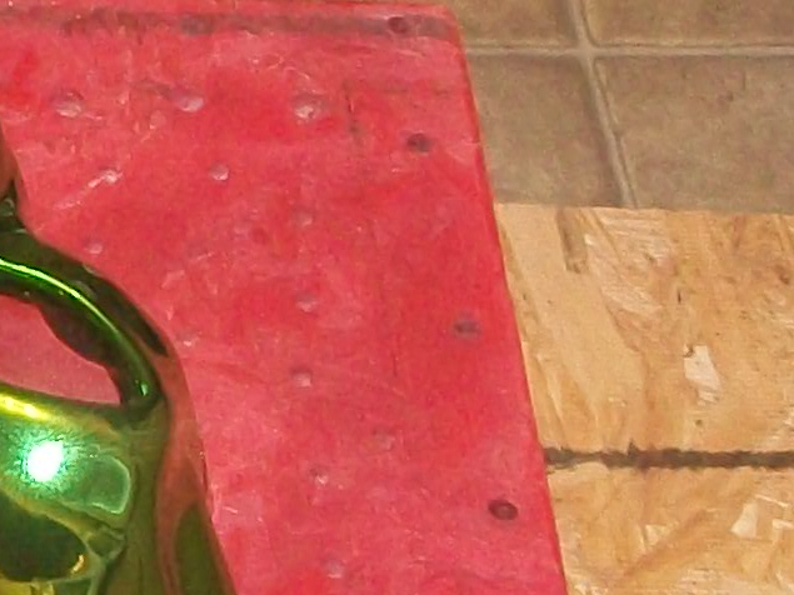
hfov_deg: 10.6
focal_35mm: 175
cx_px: -664
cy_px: 8
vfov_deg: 8.4
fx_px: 4013
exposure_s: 1/30
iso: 160
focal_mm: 5.7
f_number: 2.9
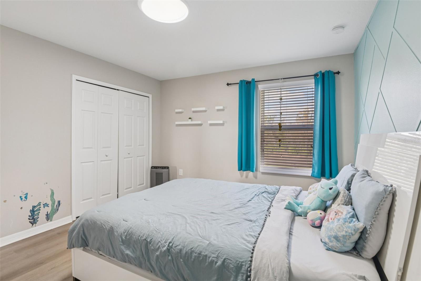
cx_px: 210
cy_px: 140
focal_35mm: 16
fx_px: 187
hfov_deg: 96.7
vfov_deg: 73.7
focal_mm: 16
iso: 400
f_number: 8
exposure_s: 1/25
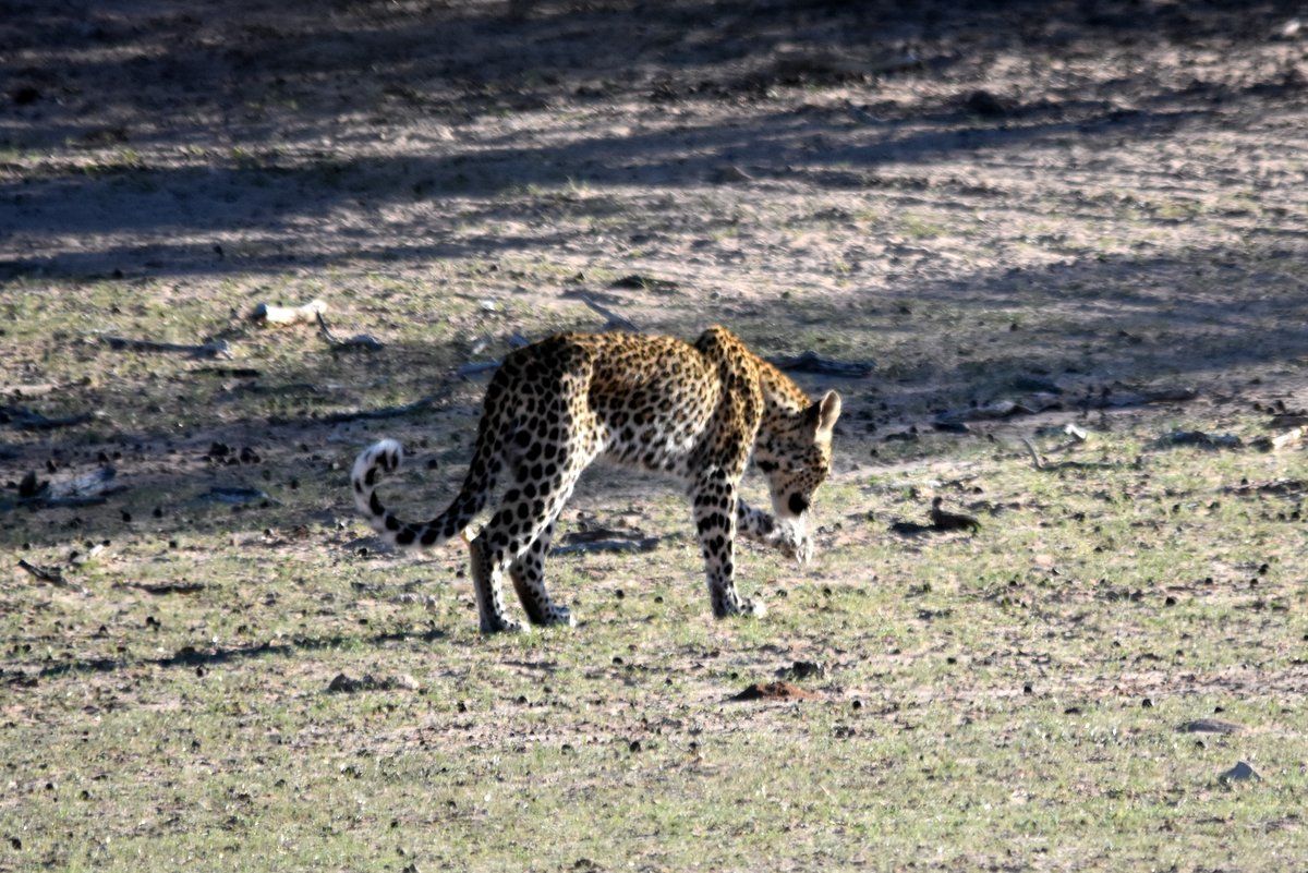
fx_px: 27258
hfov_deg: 2.7
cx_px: 654
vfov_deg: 1.8
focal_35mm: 750
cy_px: 436
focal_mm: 500
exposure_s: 1/2500
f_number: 6.3
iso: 800
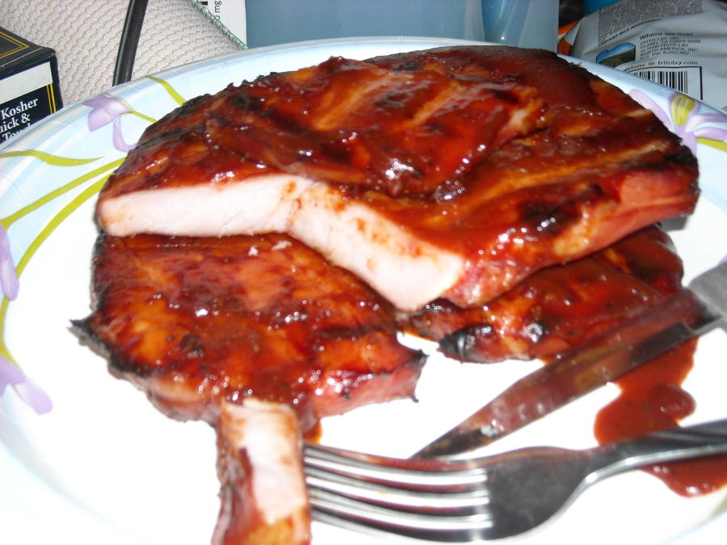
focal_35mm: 61
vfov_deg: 24.0
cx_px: 364
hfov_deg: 31.7
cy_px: 272
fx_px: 1281
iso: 200
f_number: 3.5
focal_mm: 9.87
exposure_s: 1/125
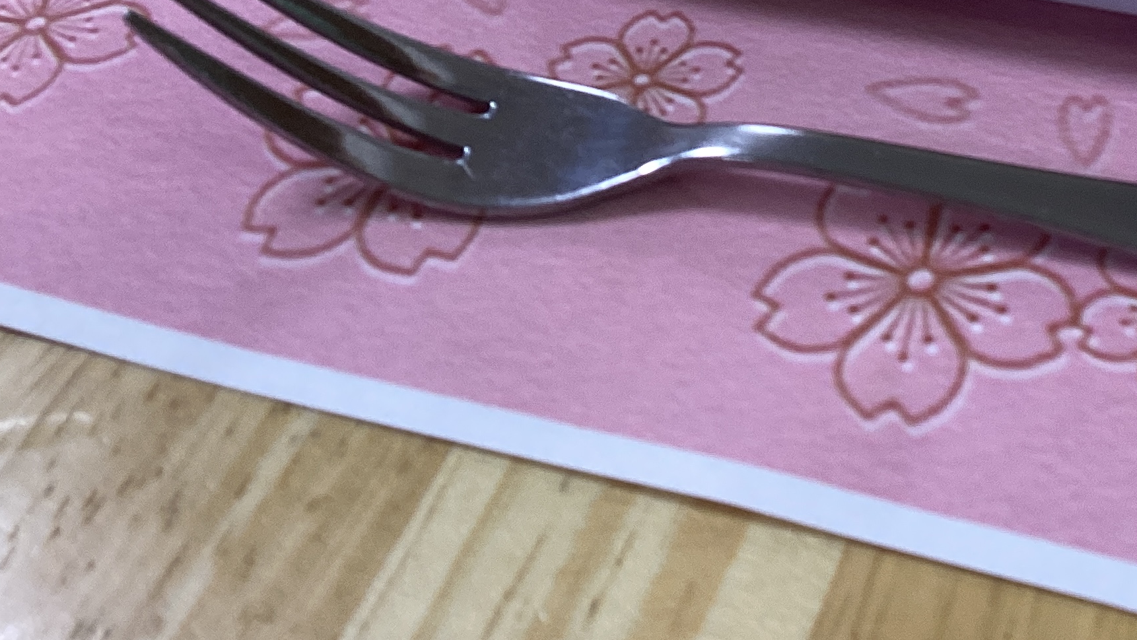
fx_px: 1930
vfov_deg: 17.8
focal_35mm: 64
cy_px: -145
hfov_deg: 31.3
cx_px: 1028
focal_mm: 3.3
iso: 50
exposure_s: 1/50
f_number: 2.4
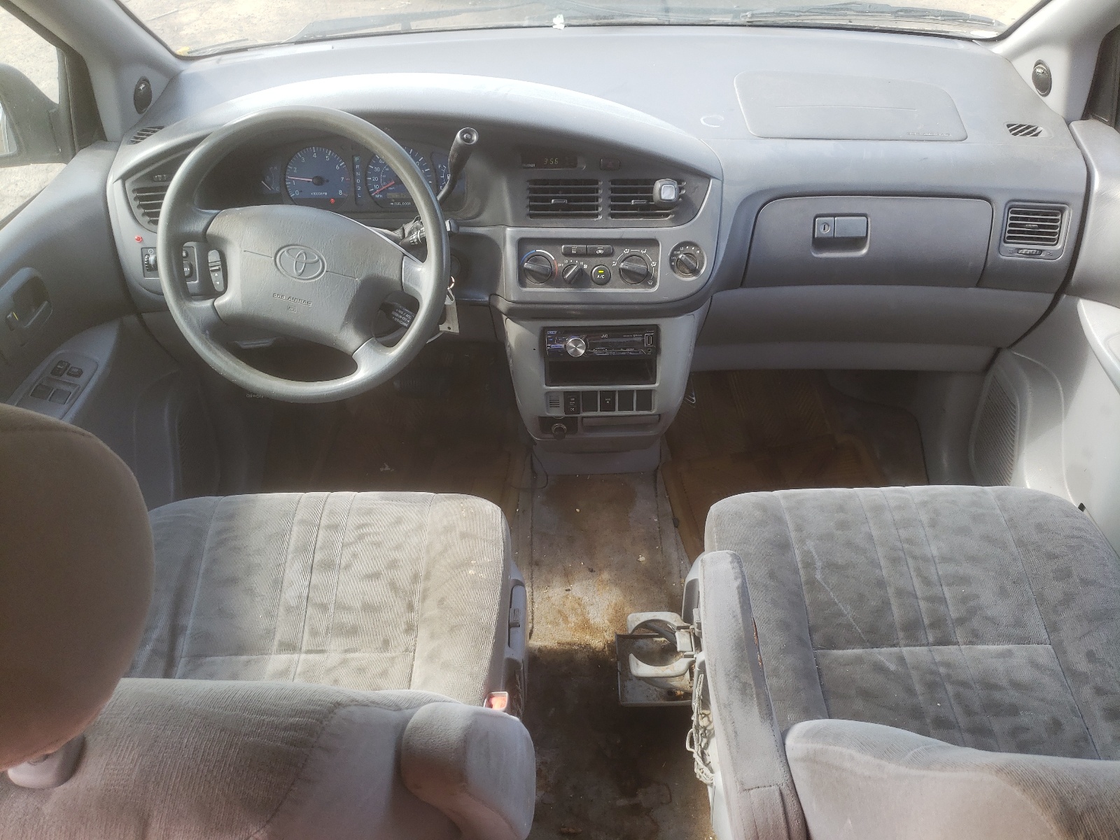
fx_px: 841
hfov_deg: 67.3
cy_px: 420
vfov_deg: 53.1
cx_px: 560
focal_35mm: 26
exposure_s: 1/185
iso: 50
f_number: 1.5
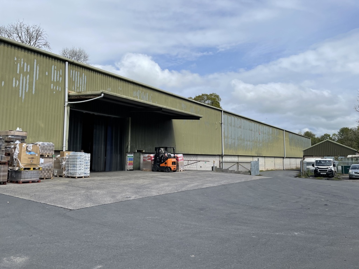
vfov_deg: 53.1
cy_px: 134
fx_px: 270
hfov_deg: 67.3
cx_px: 180
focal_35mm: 26
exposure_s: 1/5051
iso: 32
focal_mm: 4.2
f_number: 1.6
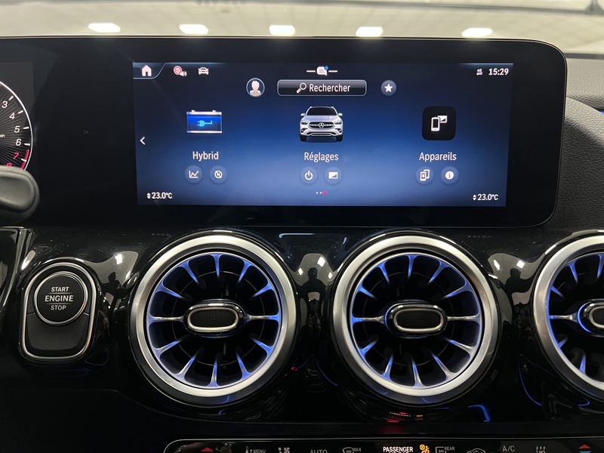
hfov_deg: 67.3
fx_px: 454
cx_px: 302
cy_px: 226
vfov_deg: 53.1
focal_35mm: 26
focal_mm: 5.7
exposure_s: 1/33
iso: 400
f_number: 1.5
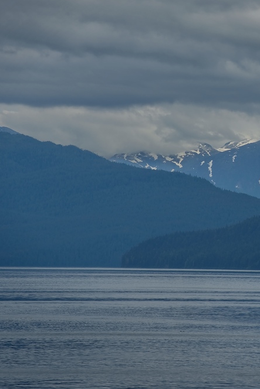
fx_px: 3443
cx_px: 272
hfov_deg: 4.3
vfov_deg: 6.5
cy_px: 153
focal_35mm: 318
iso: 100
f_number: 9
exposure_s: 1/400
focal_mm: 165
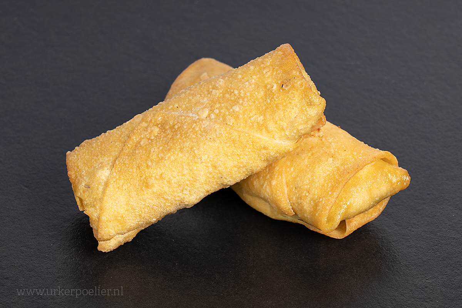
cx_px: 231
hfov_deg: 20.2
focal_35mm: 101
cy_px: 154
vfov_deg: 13.6
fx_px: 1296
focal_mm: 101
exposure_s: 1/160
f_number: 9
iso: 100
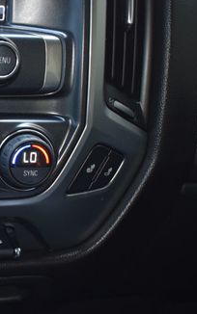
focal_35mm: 63
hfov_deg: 19.1
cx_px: -62
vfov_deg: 32.3
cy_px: 197
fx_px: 541
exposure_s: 1/30
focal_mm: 21
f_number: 3.8
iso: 560
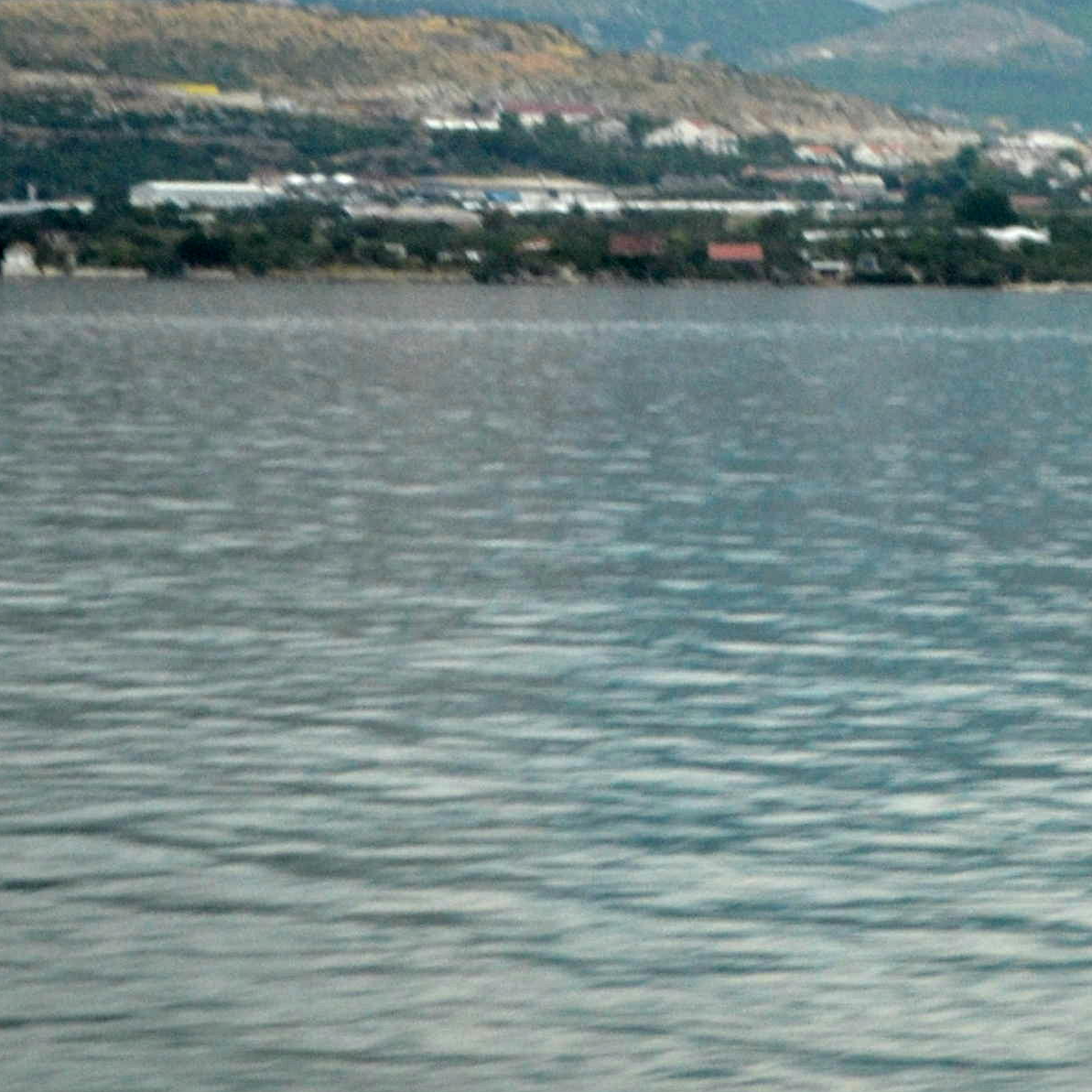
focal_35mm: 197
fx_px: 7031
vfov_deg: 8.8
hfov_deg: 8.8
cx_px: 1182
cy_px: 109
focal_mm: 40
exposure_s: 1/125
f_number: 5.3
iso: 400
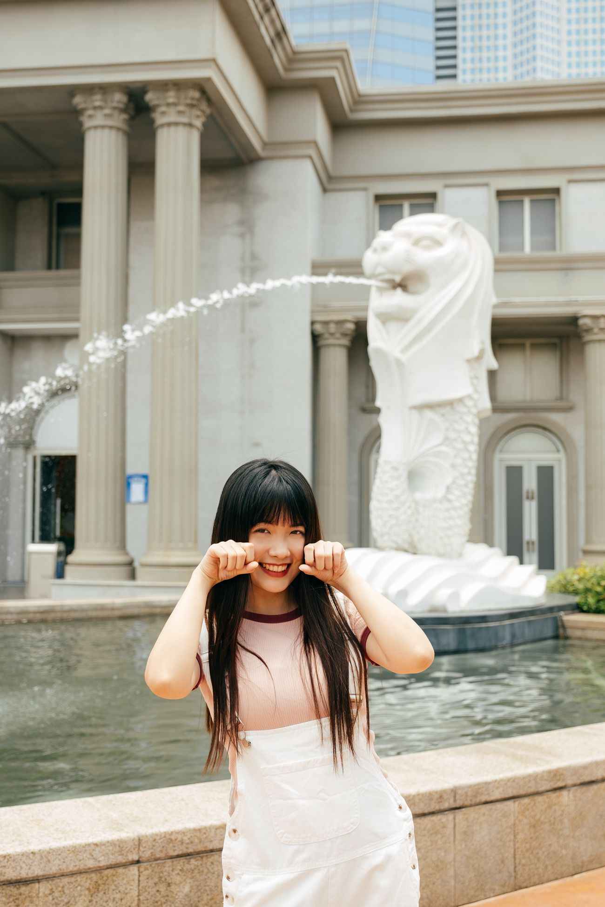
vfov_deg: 46.4
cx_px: 302
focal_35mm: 42
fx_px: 1059
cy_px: 454
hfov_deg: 31.9
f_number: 2.8
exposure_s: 1/550
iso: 100
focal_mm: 28.3
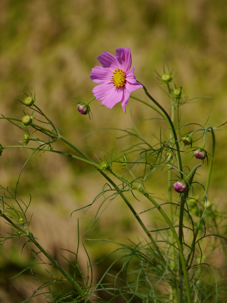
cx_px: 114
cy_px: 152
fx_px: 2623
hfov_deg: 5.0
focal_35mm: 300
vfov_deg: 6.6
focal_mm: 150
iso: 400
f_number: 7.1
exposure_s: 1/2500
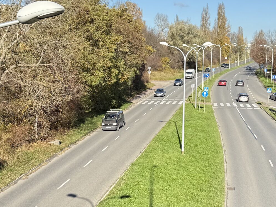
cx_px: 146
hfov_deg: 31.2
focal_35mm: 62
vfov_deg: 23.4
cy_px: 154
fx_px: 494
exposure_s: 1/2445
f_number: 1.78
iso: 80
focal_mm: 6.76
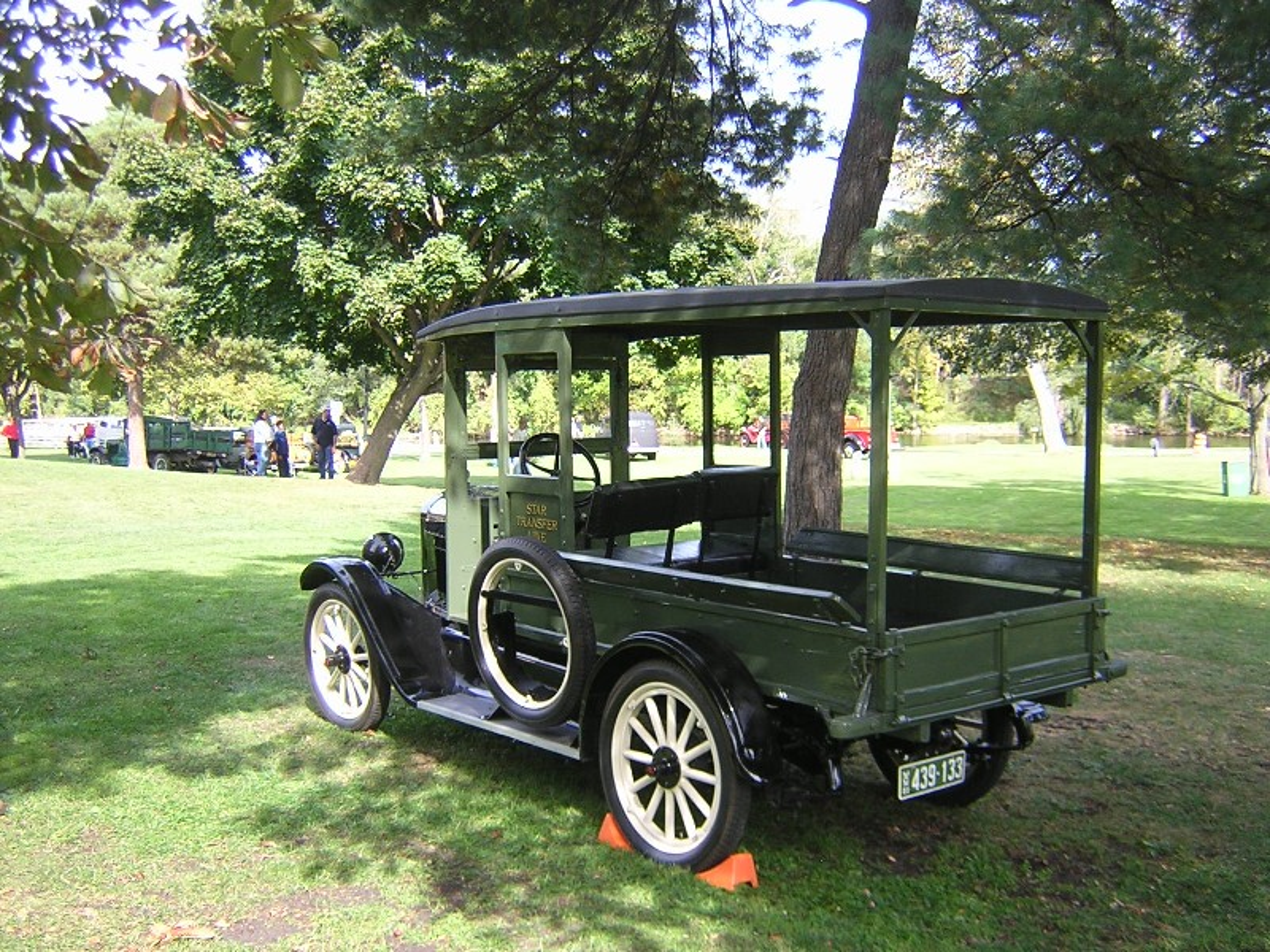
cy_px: 476
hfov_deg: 51.4
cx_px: 635
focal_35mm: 36
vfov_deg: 39.7
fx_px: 1321
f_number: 2.6
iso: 100
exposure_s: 1/138
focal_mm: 4.7
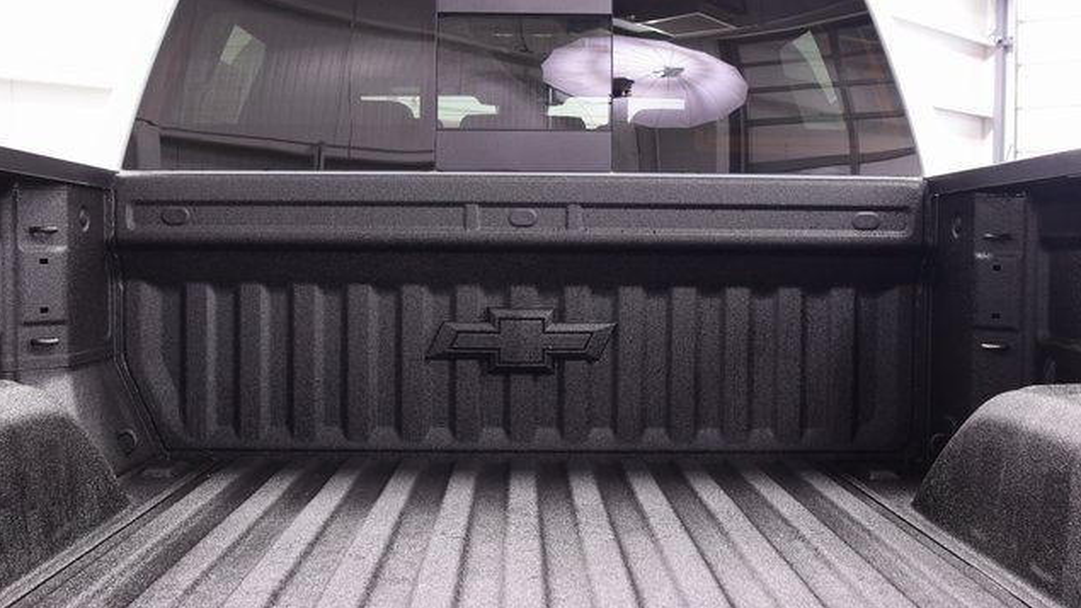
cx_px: 540
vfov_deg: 31.2
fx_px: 1089
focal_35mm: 38
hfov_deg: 52.8
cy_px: 278
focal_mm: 24
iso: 1600
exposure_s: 1/15
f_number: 6.3
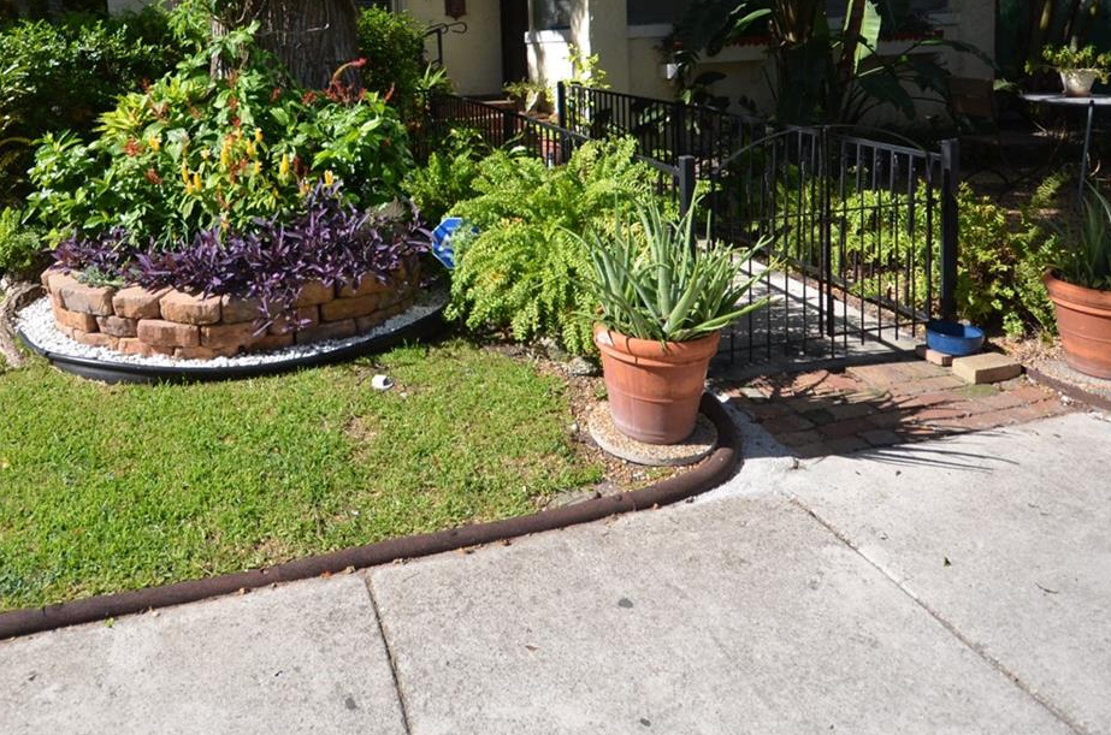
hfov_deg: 68.0
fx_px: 801
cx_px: 394
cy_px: 109
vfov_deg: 45.8
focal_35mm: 26
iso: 400
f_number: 5.6
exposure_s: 1/1250
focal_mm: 10
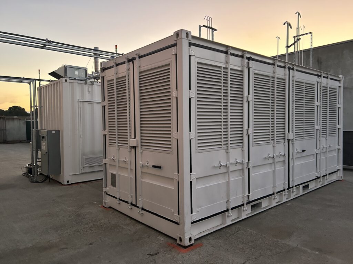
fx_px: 265
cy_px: 132
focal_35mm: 26
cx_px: 176
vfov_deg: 53.1
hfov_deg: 67.3
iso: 640
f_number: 1.5
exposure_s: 1/40
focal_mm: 5.7
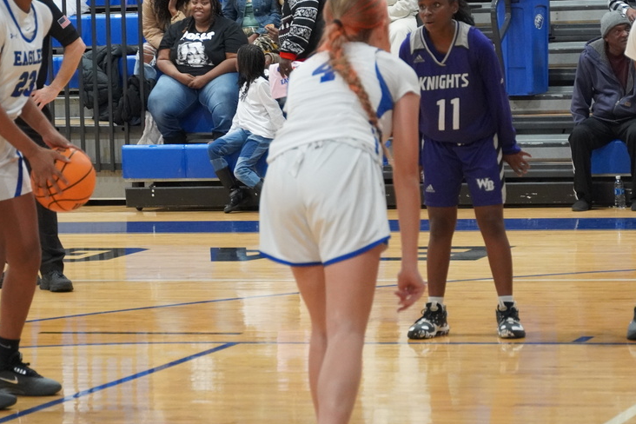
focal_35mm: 166
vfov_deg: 8.3
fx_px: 2927
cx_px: 323
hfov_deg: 12.4
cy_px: 132
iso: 5000
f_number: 5.6
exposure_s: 1/160
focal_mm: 79
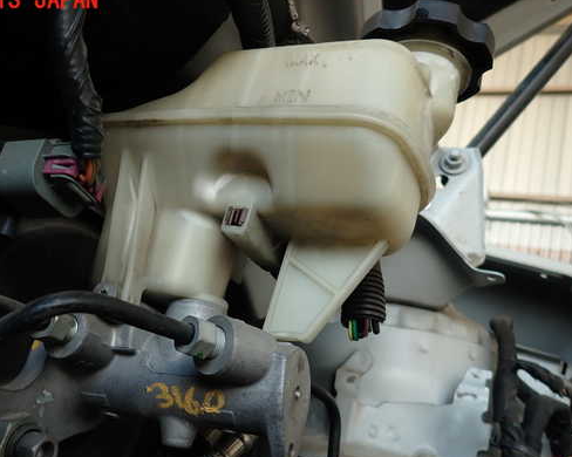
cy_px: 250
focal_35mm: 30
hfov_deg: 58.4
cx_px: 237
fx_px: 508
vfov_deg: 48.4
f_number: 2
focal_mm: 4.5
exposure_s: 1/100
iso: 100
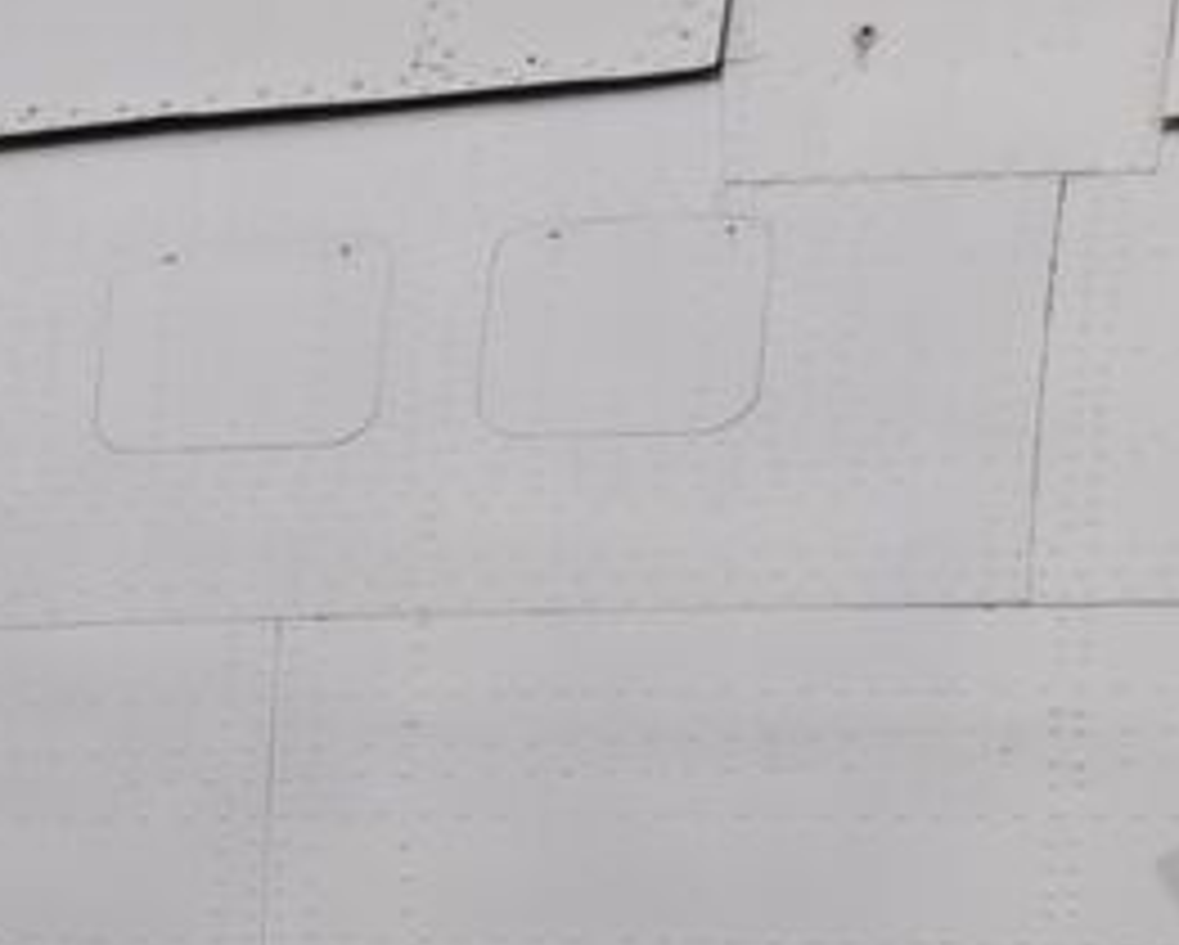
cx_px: 2848
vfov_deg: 1.7
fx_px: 32346
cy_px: 27
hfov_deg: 2.1
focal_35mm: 926
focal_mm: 135
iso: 200
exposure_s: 1/500
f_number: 8
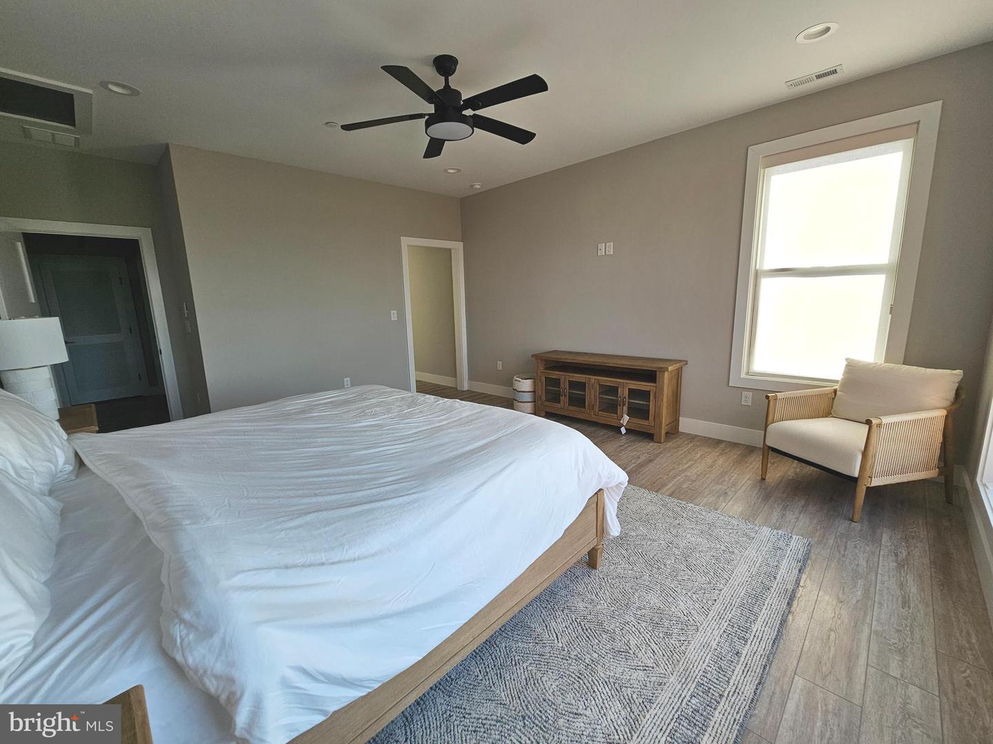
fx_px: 373
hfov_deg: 106.2
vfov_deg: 89.9
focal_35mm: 13
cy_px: 372
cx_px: 496
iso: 50
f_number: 2.2
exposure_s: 1/346
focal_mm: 2.2
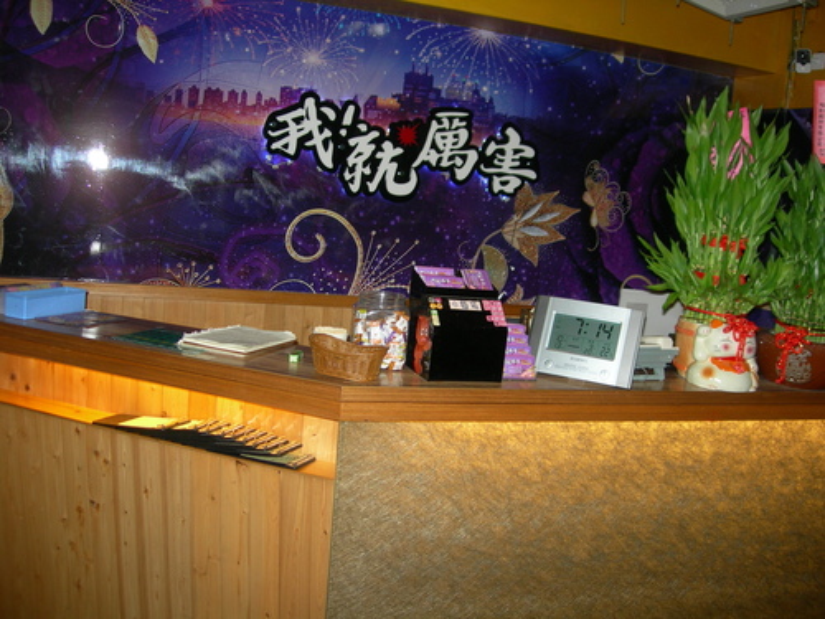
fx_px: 906
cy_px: 310
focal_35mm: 38
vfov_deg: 37.7
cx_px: 412
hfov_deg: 49.0
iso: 69
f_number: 2.8
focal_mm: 7.8
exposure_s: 1/60.1
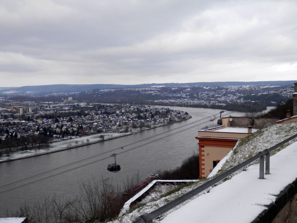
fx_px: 386
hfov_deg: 42.1
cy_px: 112
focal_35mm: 45
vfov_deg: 32.2
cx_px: 148
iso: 80
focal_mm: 8
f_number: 3.8
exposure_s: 1/125
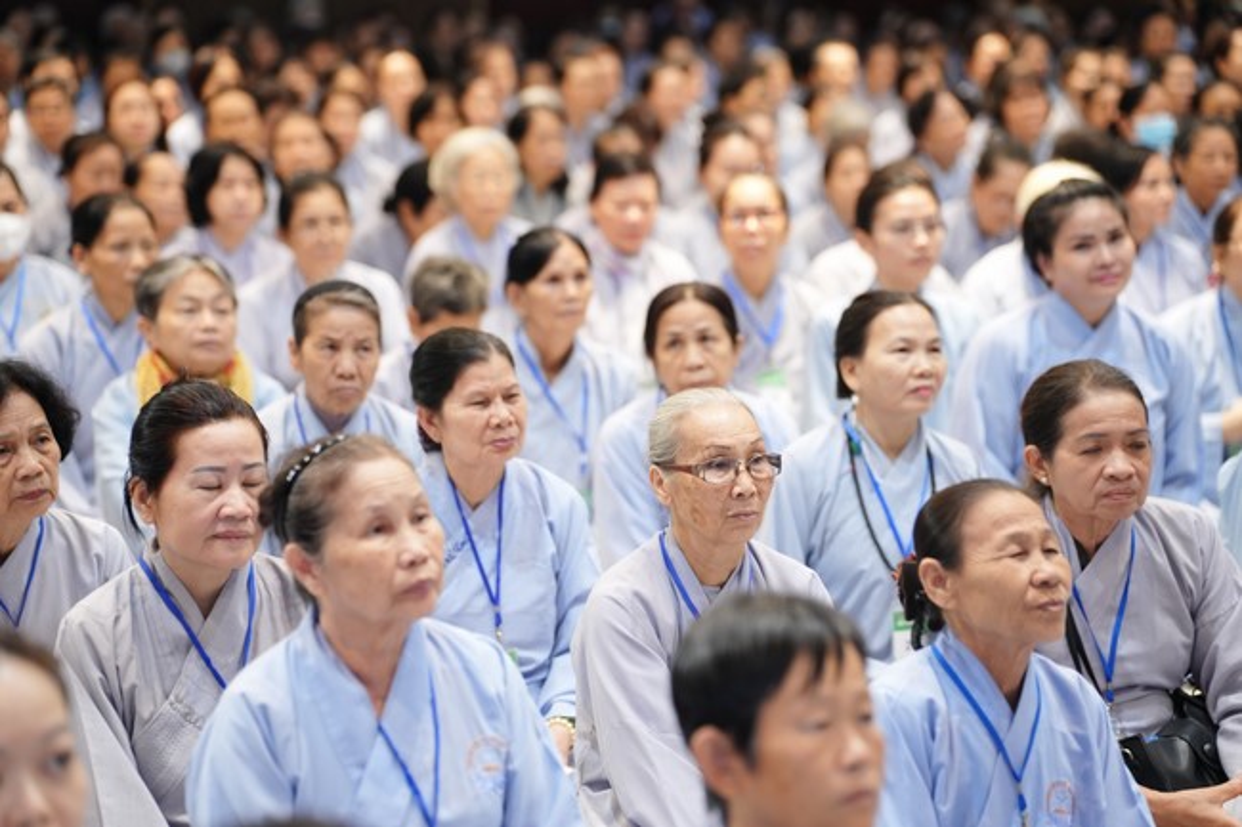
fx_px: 3621
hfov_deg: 19.5
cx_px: 621
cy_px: 414
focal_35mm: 105
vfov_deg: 13.0
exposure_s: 1/100
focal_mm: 105
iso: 2000
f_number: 2.8
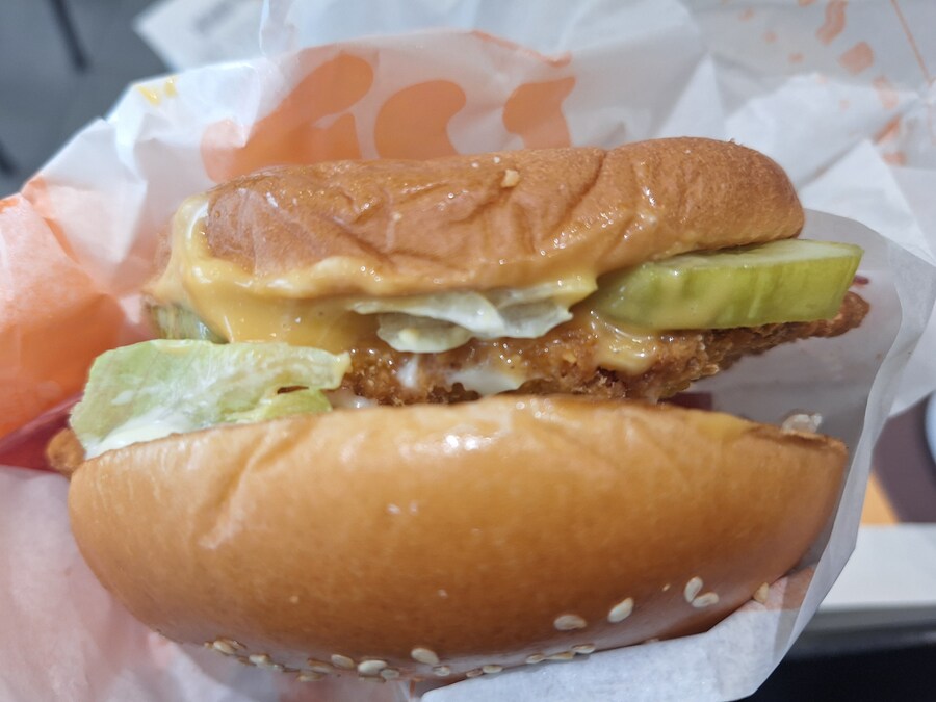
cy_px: 351
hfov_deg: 73.9
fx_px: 622
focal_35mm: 23
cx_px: 468
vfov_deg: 58.9
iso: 64
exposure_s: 1/60
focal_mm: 5.54
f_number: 1.8
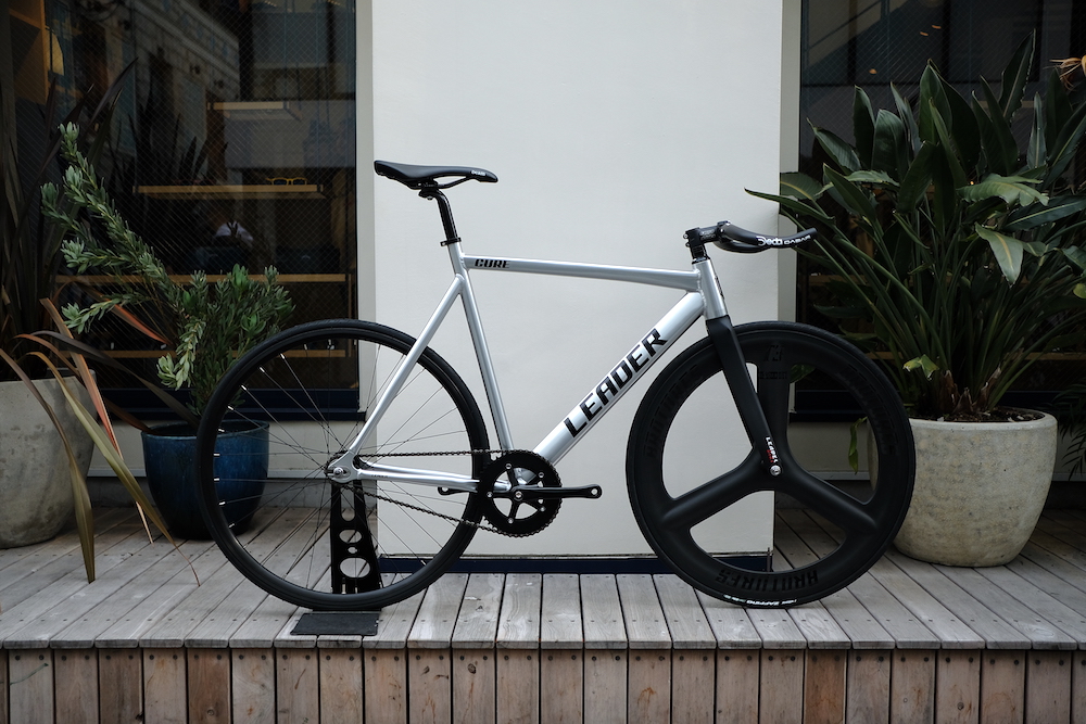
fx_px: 1056
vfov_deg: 37.9
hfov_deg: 54.4
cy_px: 362
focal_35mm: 35
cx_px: 543
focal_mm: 23
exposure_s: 1/2400
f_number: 2
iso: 400
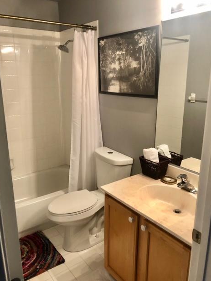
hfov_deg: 48.2
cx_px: 103
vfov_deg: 61.7
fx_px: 236
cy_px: 143
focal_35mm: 29
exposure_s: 1/15
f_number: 1.8
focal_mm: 3.99
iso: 50
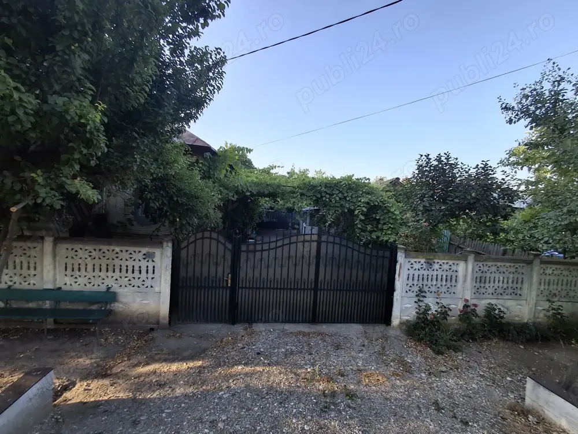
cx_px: 289
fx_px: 267
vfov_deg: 78.1
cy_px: 217
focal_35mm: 16
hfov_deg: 94.5
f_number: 2.2
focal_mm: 1.64
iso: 40
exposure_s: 1/352
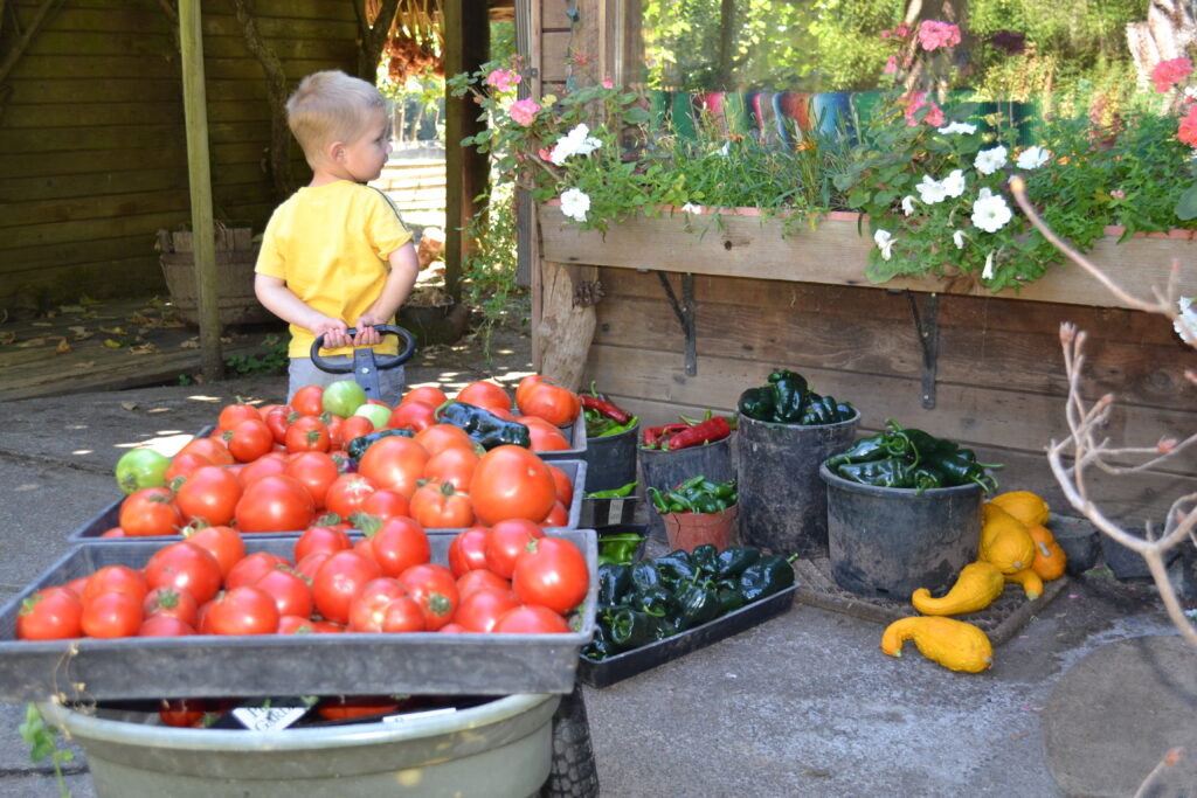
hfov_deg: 49.5
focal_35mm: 39
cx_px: 598
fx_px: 1297
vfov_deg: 34.2
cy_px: 399
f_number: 4.2
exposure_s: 1/80
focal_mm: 26
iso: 400
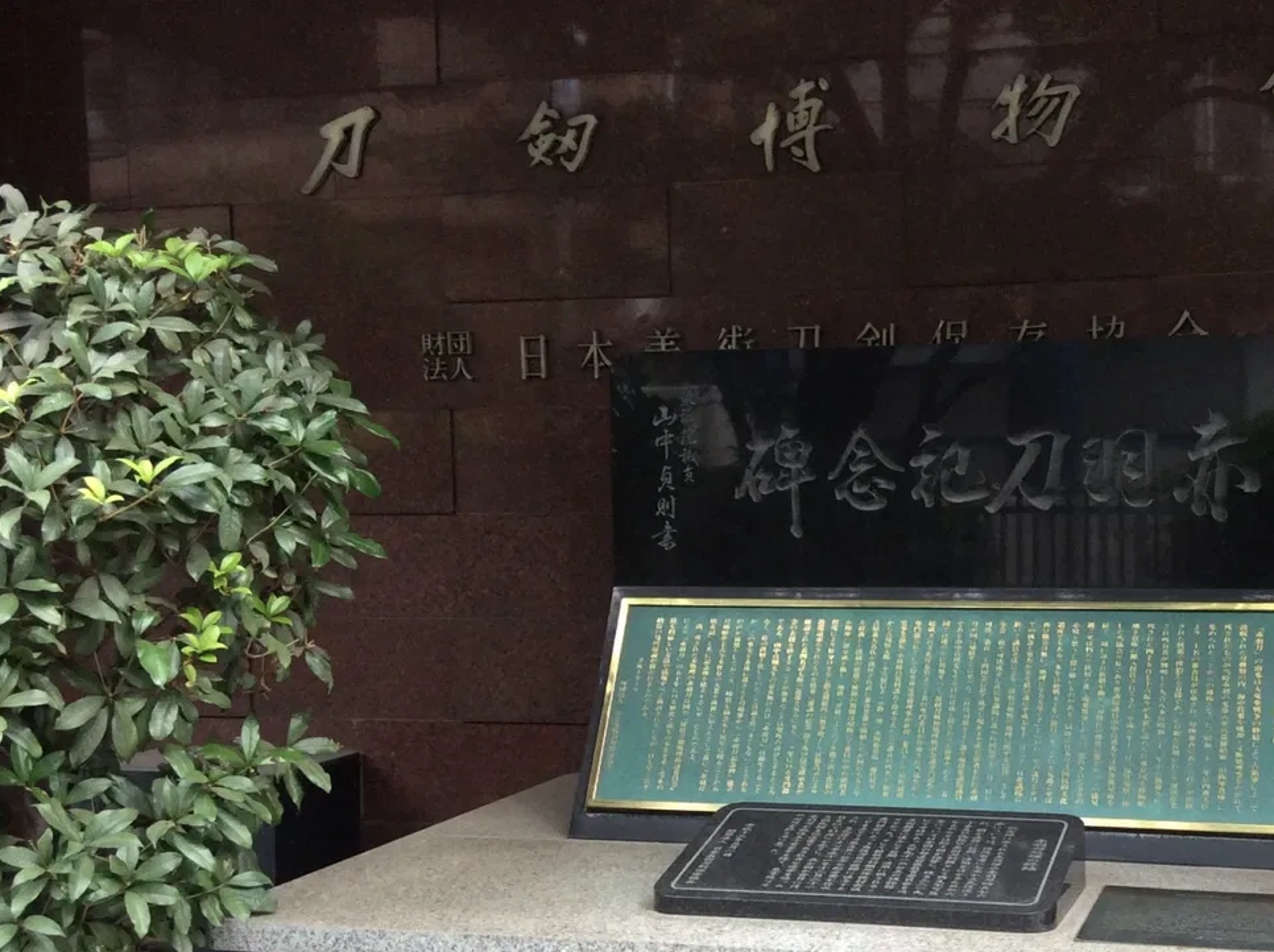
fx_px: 1948
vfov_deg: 27.4
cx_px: 868
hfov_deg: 35.8
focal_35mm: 53
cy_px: 573
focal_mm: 3.3
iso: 64
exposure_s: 1/120
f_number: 2.4
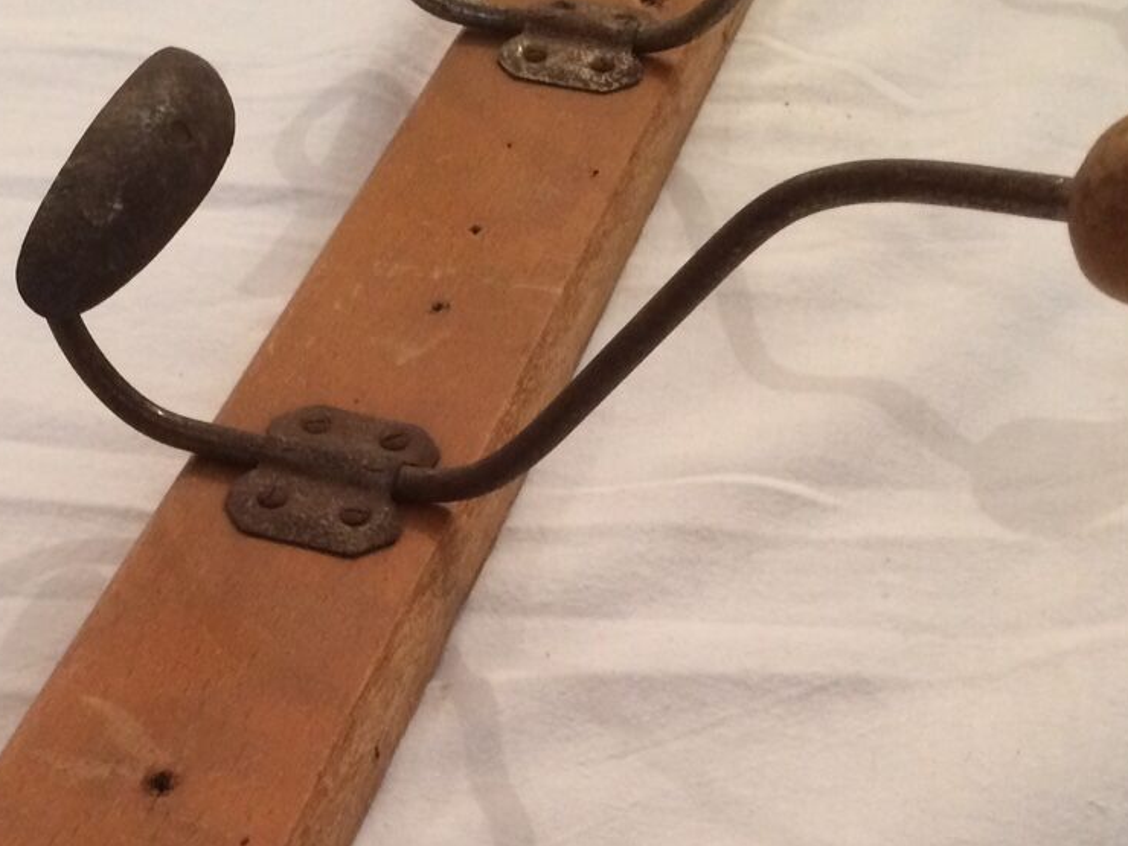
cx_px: 296
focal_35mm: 64
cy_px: 806
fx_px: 2086
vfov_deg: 22.2
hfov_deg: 29.8
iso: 250
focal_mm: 4.15
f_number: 2.2
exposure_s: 1/33
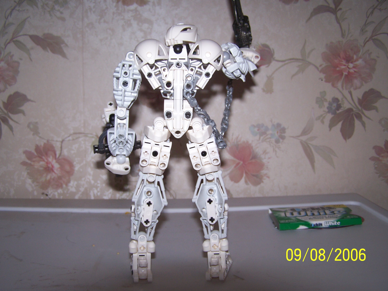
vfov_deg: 37.7
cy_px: 146
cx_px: 194
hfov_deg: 49.0
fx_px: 426
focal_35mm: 38
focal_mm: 6.3
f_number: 2.8
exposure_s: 1/60
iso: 80
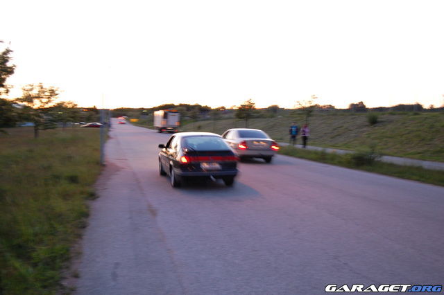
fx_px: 425
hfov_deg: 55.1
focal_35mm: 34
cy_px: 148
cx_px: 222
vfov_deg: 38.3
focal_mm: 23
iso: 800
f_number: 3.8
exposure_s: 1/15
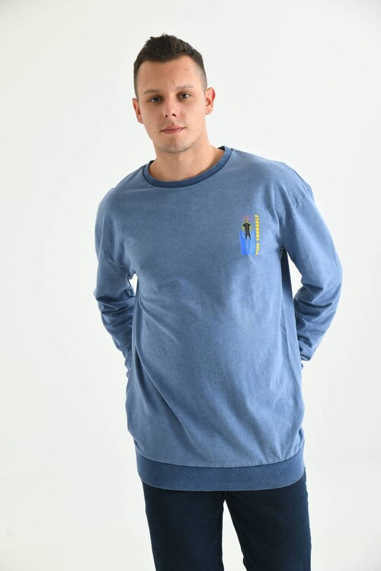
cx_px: 190
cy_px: 286
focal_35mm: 55
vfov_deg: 36.2
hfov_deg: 24.6
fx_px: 873
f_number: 5.6
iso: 160
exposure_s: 1/125
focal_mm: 55
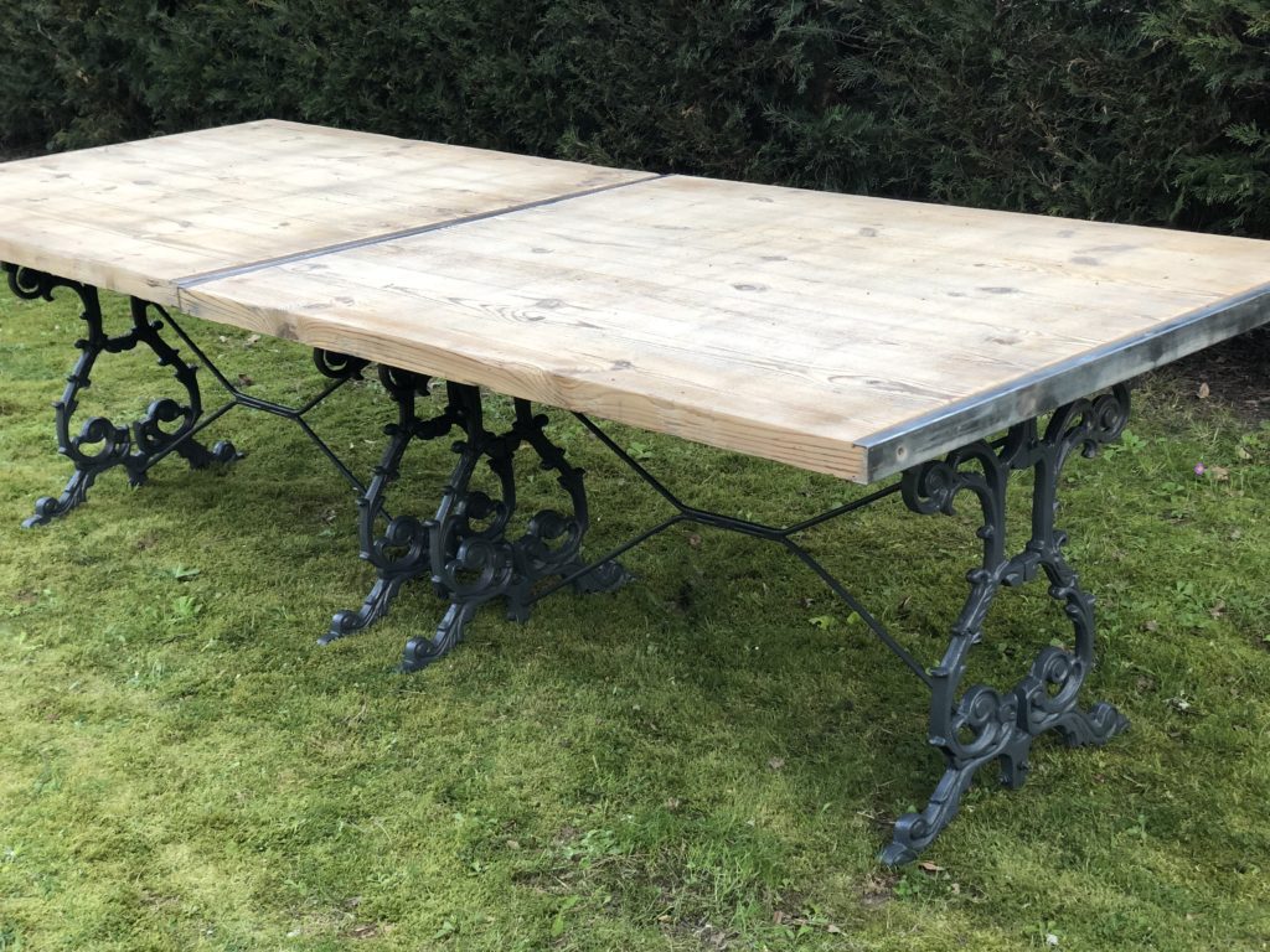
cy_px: 476
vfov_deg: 28.0
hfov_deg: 36.8
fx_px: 1908
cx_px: 635
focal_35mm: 52
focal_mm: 6
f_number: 2.4
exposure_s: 1/60
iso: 50
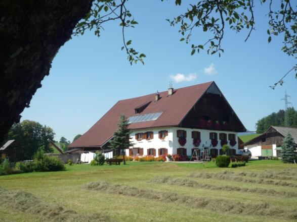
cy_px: 111
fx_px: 360
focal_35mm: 42
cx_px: 148
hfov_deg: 44.8
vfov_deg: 34.3
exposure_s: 1/640
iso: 100
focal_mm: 7.3
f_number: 4.1
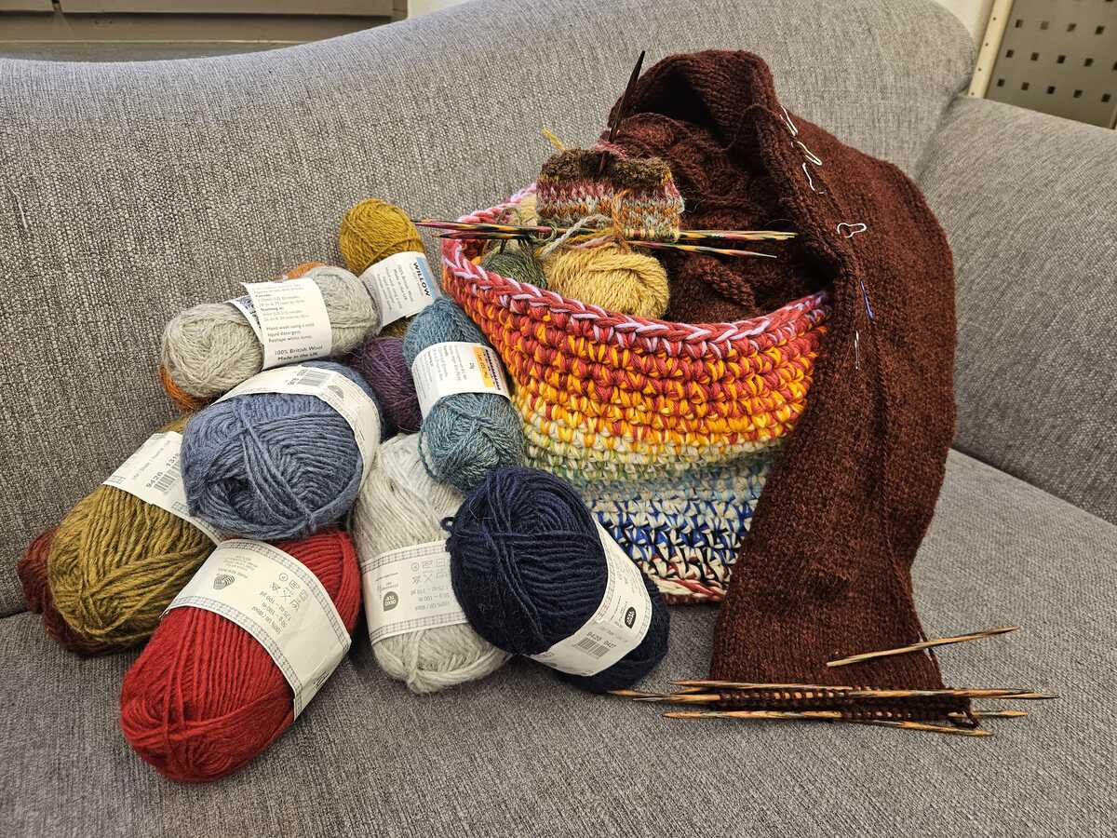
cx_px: 558
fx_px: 742
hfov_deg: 73.9
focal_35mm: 23
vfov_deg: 58.9
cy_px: 419
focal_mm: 5.4
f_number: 1.8
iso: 160
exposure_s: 1/100
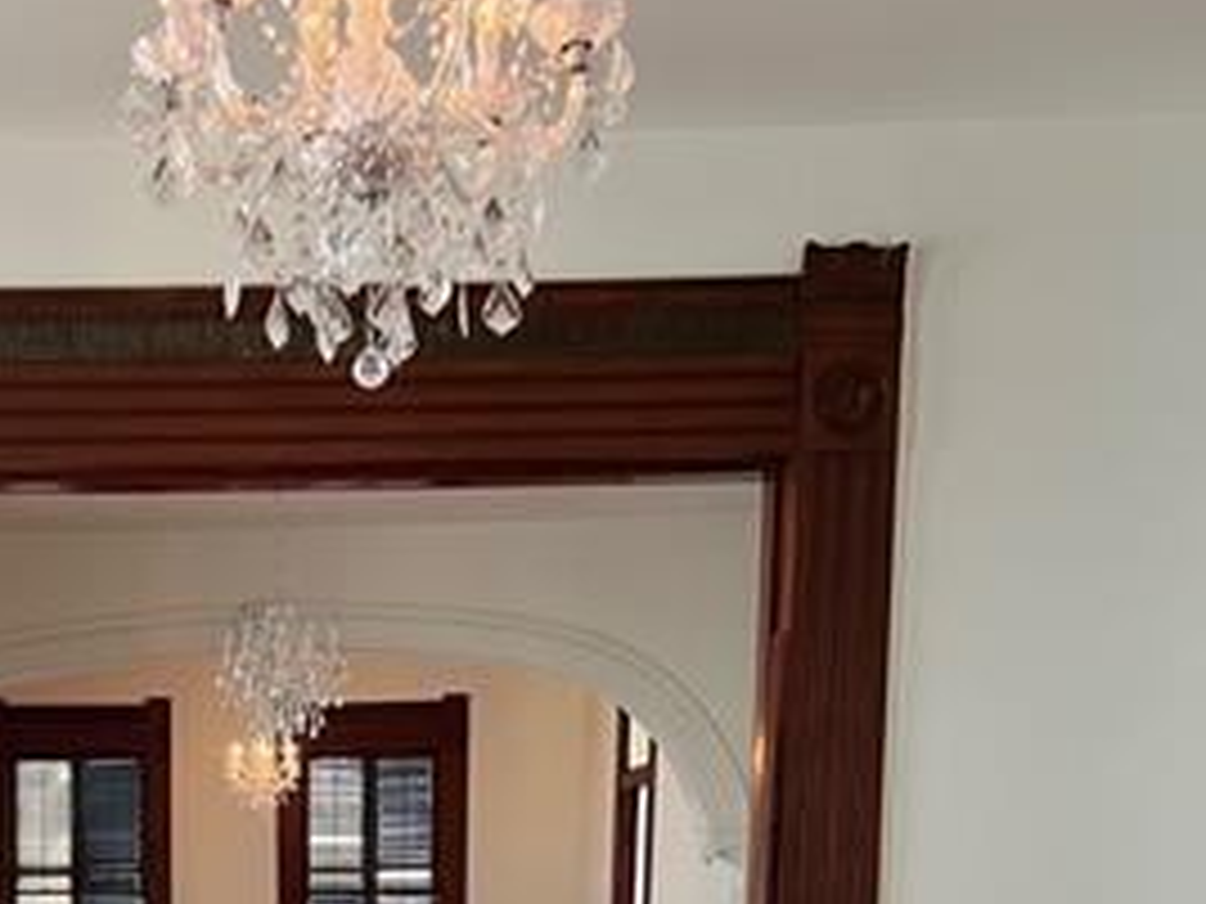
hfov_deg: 30.3
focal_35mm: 62
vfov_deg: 22.2
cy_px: 1025
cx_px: 202
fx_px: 2160
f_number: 1.5
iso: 80
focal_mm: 5.7
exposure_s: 1/60
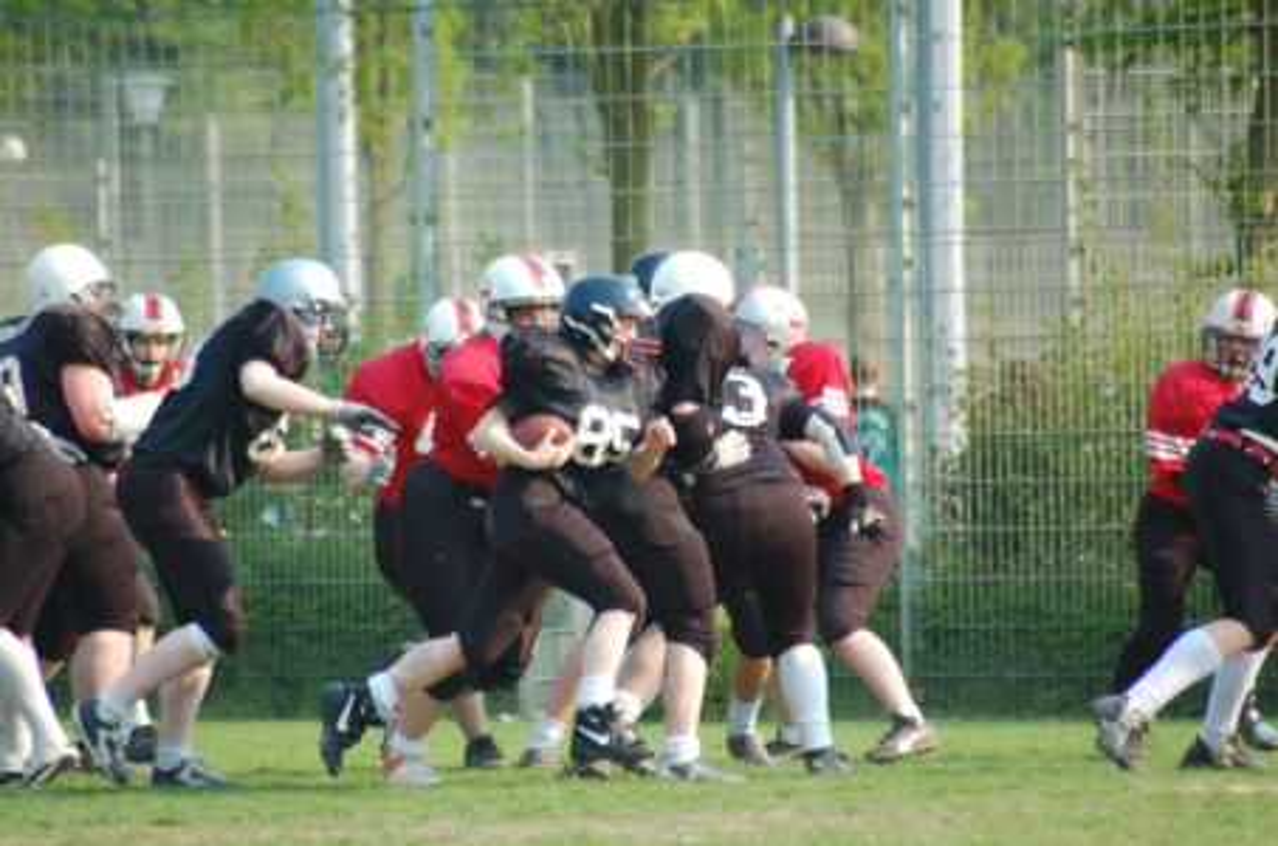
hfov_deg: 4.6
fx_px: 15941
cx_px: 639
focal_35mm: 450
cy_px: 423
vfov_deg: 3.0
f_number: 5.6
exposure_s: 1/500
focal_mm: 300
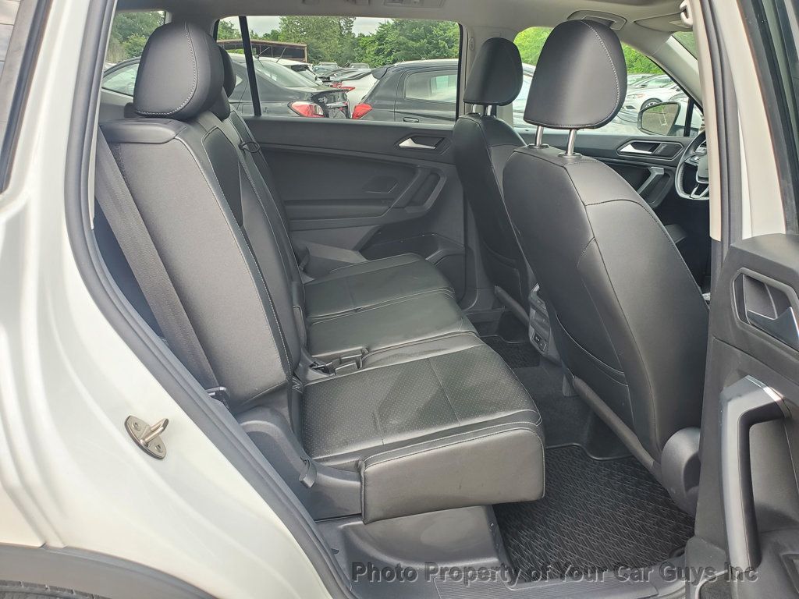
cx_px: 400
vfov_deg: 53.1
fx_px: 600
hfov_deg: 67.3
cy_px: 300
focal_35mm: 26
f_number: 2.4
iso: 64
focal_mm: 4.3
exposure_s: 1/120
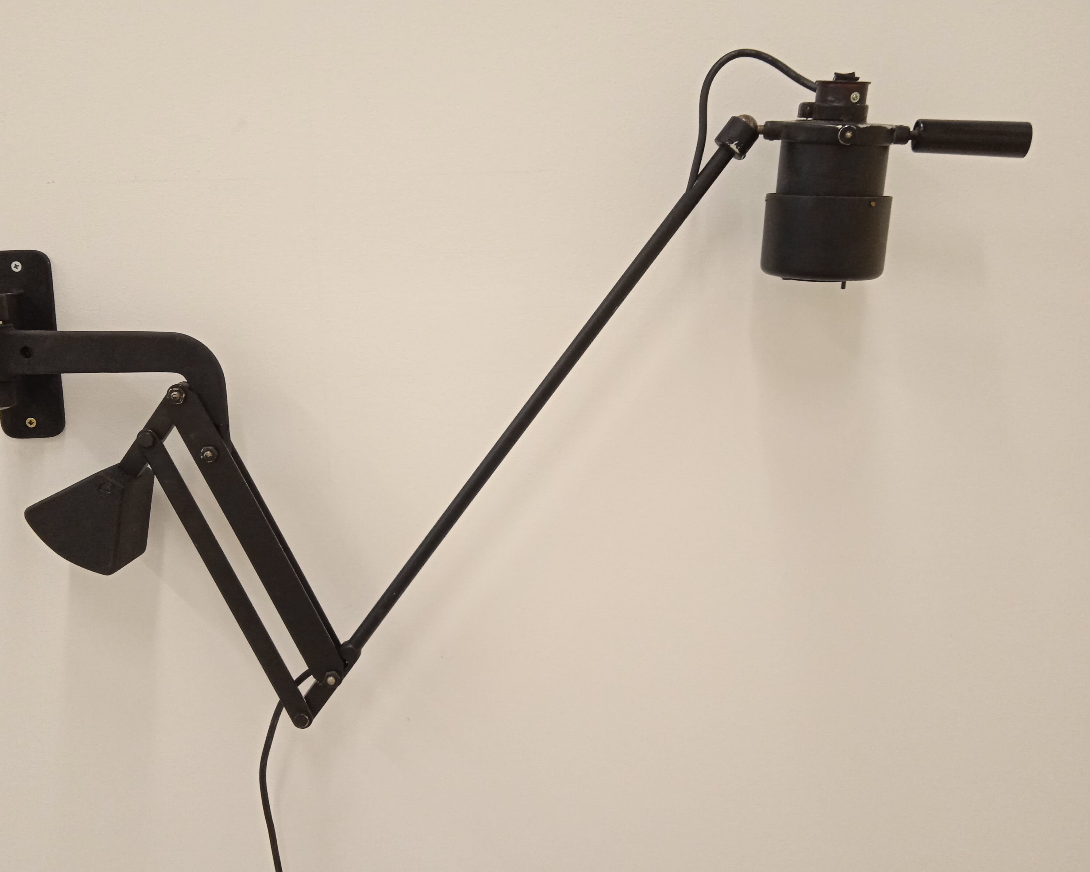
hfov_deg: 55.6
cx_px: 489
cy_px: 447
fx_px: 1032
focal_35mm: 32
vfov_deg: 45.8
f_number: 2.2
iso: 278
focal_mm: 3.43
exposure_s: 1/33.3
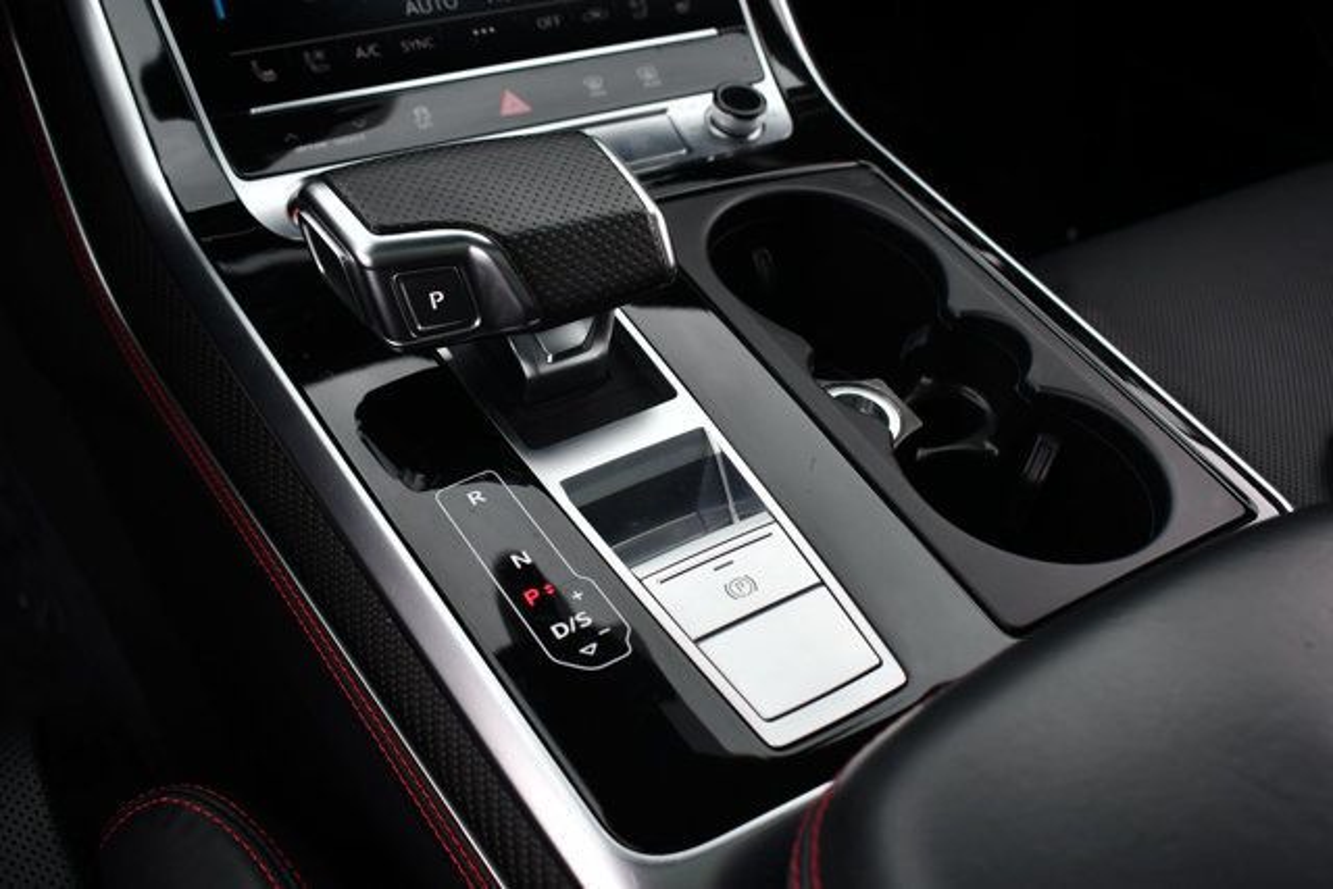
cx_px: 666
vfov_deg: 36.0
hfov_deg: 51.9
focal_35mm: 37
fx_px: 1370
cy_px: 444
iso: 360
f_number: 5.6
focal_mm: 25
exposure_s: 1/250
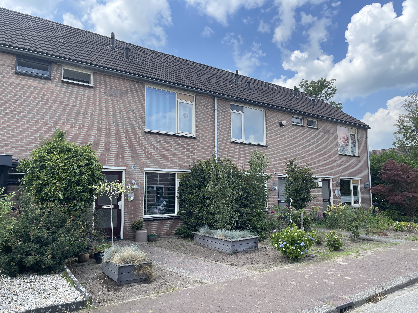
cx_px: 209
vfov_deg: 54.9
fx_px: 302
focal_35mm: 25
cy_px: 156
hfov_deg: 69.4
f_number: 1.6
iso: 32
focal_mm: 5.1
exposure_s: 1/1212
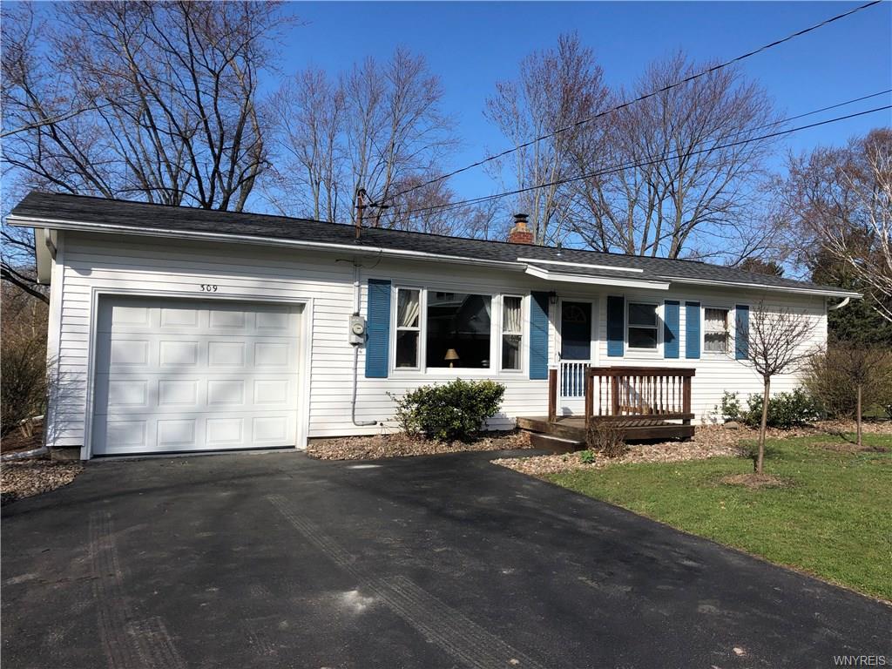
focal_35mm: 28
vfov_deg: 49.7
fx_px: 722
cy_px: 334
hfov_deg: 63.4
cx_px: 446
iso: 20
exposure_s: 1/2000
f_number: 1.8
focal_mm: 4
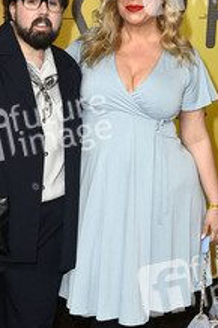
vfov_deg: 26.2
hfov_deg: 17.7
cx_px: 78
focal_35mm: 77
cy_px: 206
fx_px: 700
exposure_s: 1/250
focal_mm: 42
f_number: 5.6
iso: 800
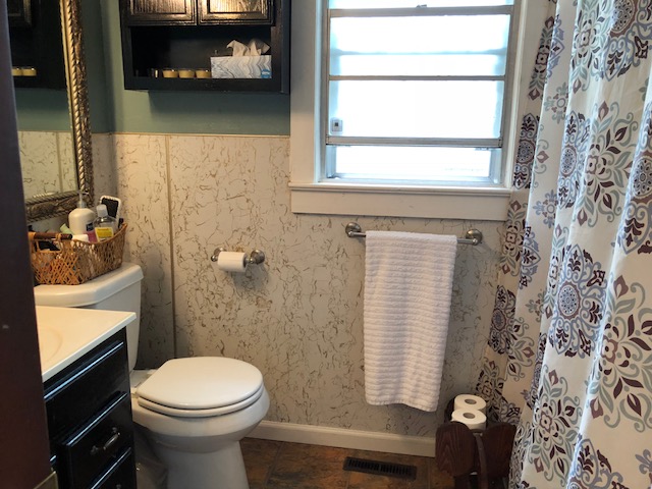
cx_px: 326
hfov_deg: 63.4
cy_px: 244
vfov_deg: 49.7
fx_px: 527
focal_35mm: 28
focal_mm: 3.99
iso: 40
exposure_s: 1/24
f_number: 1.8
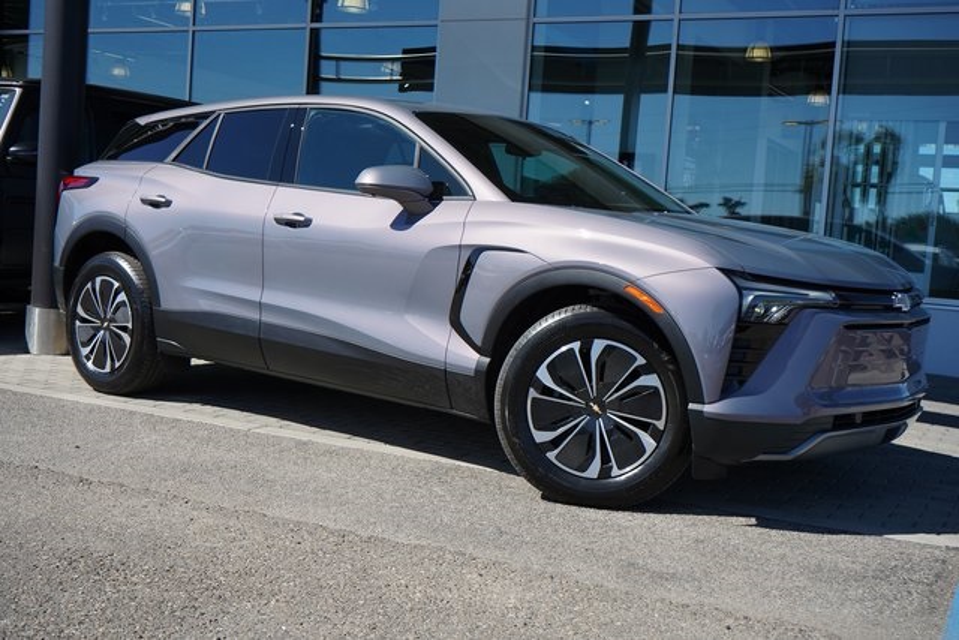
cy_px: 320
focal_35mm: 41
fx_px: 1092
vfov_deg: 32.6
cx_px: 480
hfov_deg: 47.4
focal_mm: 41
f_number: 8
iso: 1000
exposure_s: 1/2000
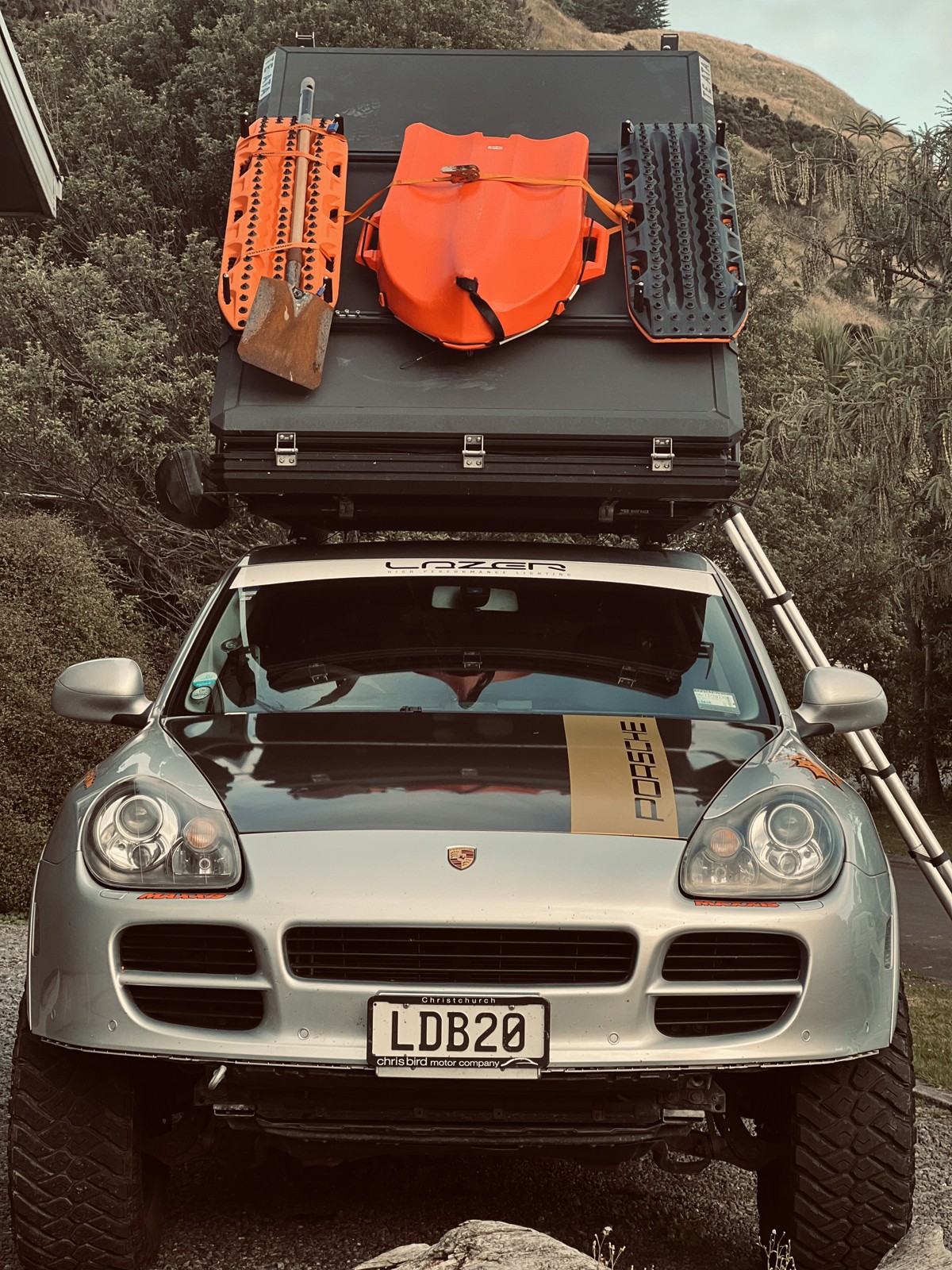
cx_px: 476
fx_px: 2824
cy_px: 635
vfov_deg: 25.3
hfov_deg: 19.1
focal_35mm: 77
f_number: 2.8
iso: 50
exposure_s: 1/121
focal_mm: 9
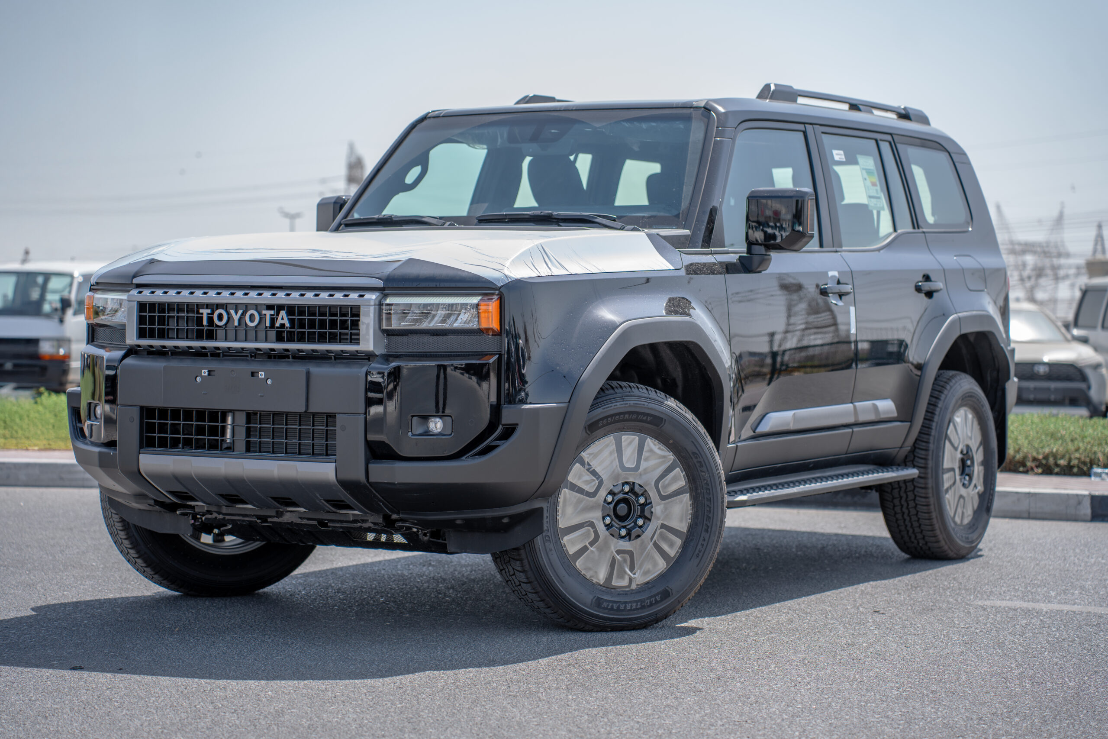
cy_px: 370
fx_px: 2308
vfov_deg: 18.2
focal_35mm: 75
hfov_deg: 27.0
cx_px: 554
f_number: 2.8
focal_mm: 75
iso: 100
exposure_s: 1/750
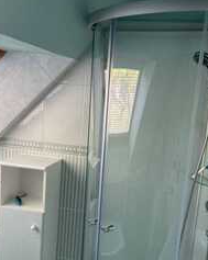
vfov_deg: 36.1
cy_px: 208
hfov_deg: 30.1
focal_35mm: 50
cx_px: 78
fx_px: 385
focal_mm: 3.99
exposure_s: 1/60
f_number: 1.8
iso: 125
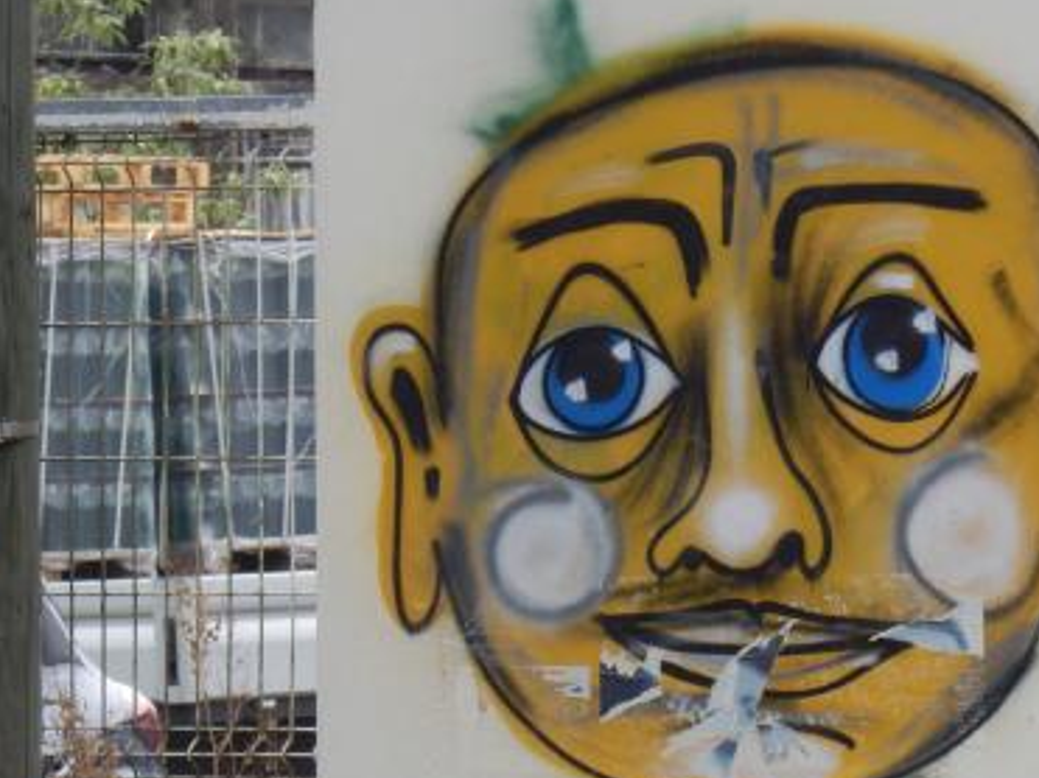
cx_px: 779
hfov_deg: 6.2
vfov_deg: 4.7
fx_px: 9572
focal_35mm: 319
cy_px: 372
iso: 100
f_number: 5.8
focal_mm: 33.2
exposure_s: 1/160
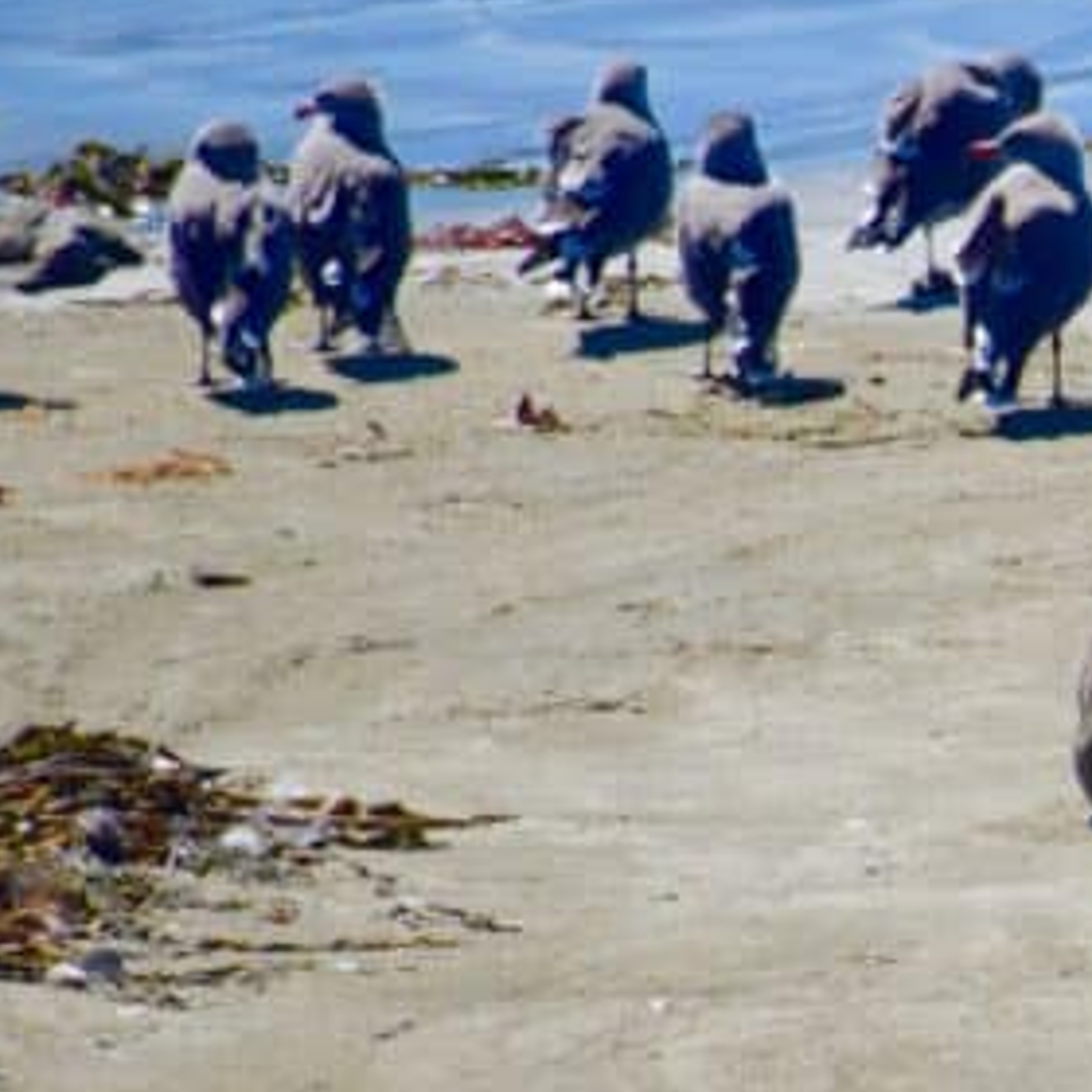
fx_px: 45469
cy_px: 774
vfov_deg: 1.4
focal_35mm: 1274
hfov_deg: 1.4
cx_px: 1661
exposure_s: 1/1000
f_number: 6.3
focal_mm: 280
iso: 200
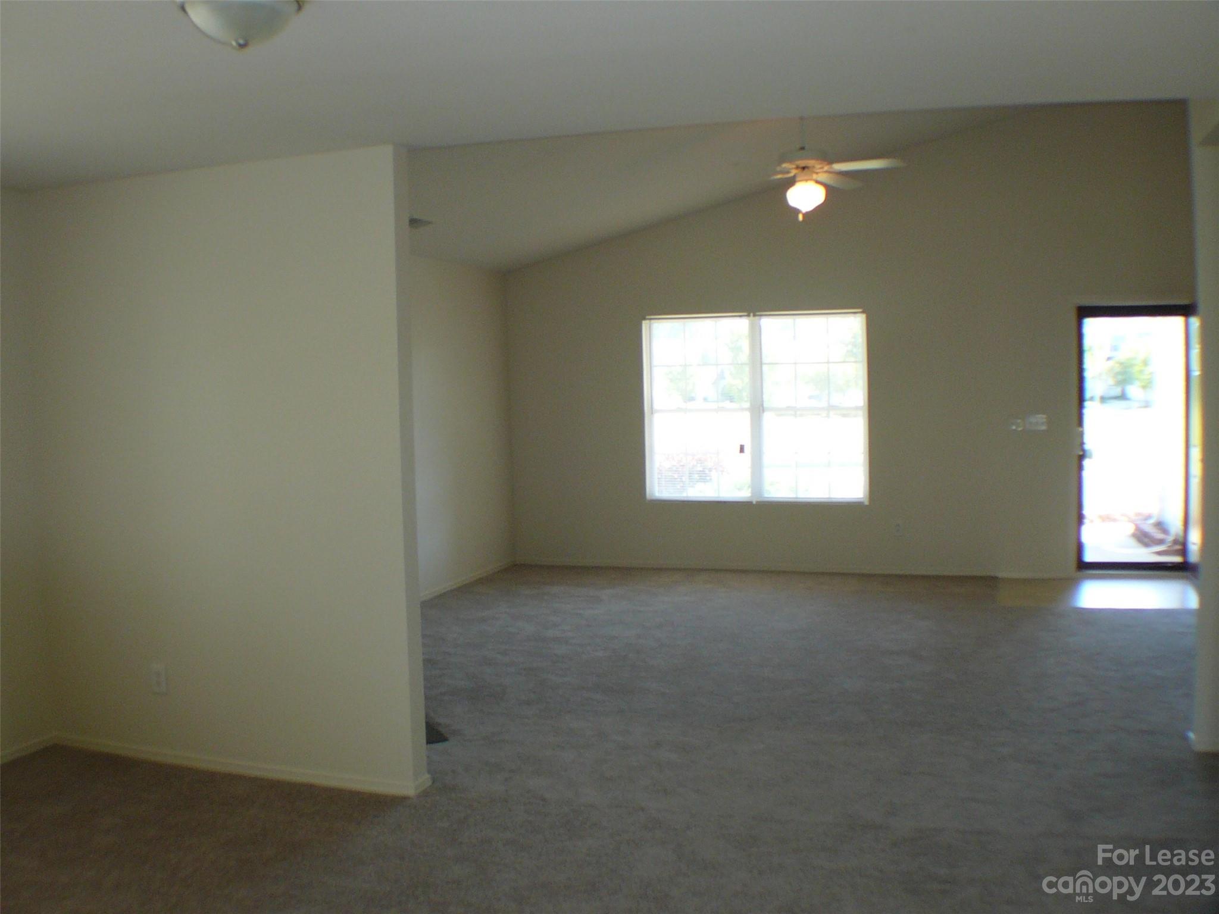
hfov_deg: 40.4
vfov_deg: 30.9
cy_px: 457
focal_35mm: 47
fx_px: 1655
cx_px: 610
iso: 100
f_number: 3.3
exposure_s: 1/40
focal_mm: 7
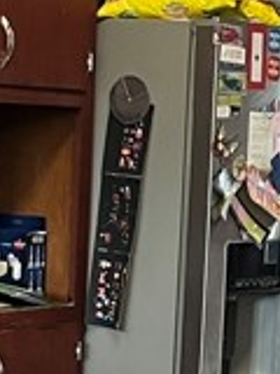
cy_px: 222
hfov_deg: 8.7
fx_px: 1790
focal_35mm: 166
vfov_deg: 11.9
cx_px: 411
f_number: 1.5
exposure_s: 1/60
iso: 100
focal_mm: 5.7
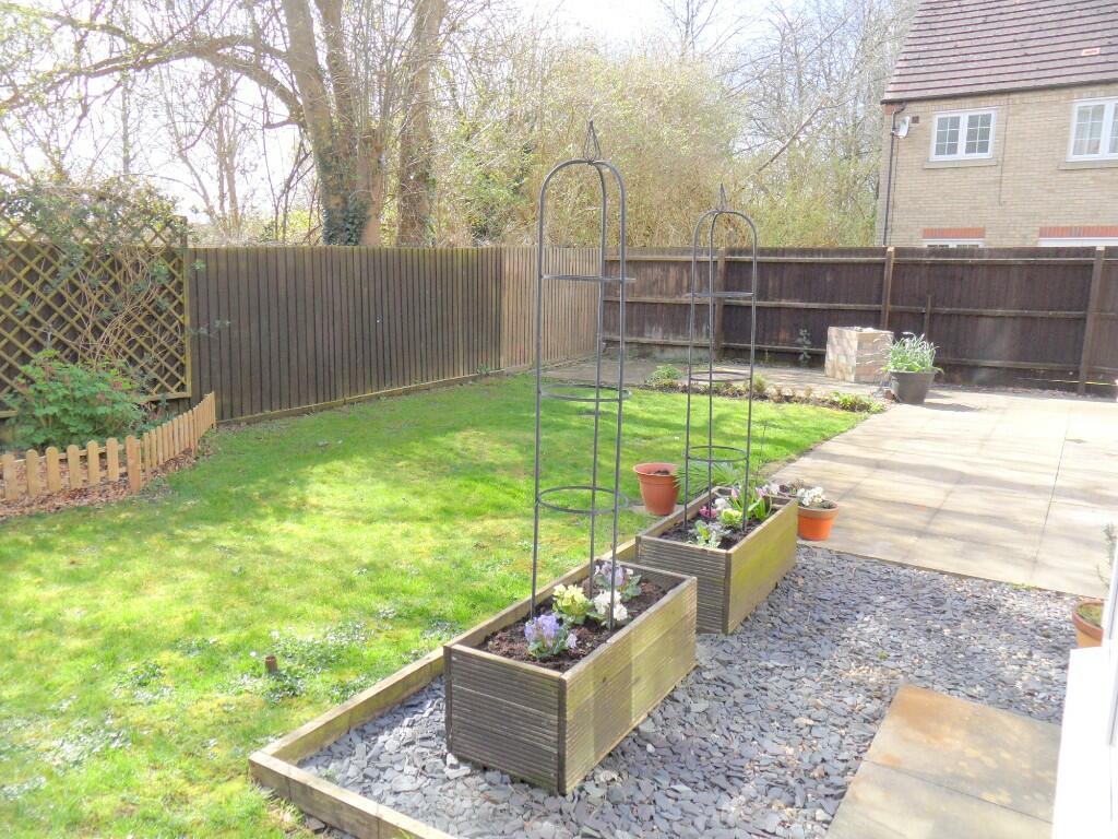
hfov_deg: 71.6
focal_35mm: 24
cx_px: 559
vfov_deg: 56.8
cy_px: 420
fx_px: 775
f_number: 3.2
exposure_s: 1/250
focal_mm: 3.9
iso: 80
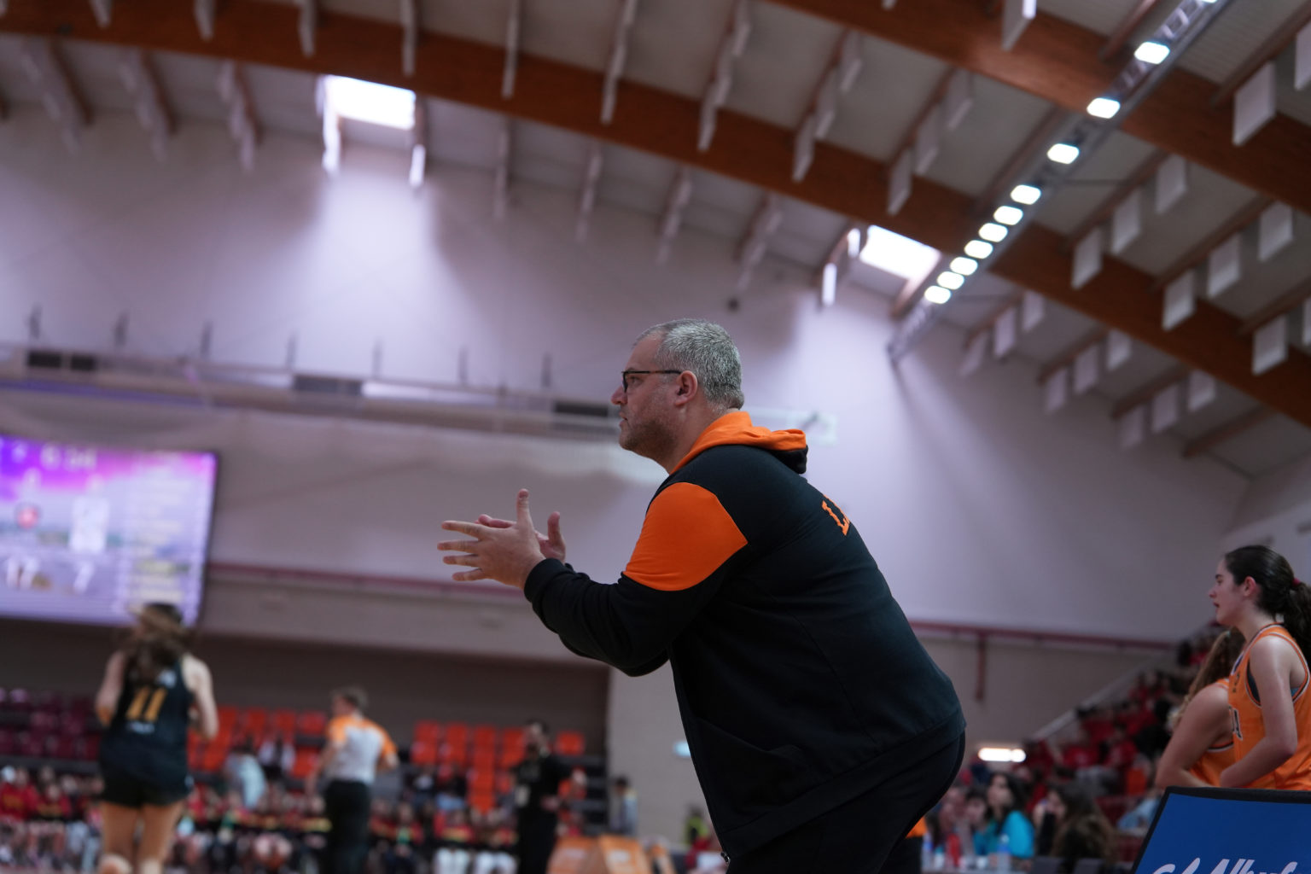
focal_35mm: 66
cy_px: 437
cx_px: 656
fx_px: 2403
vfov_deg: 20.6
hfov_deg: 30.5
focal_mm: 66
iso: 1600
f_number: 2.8
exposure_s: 1/1000
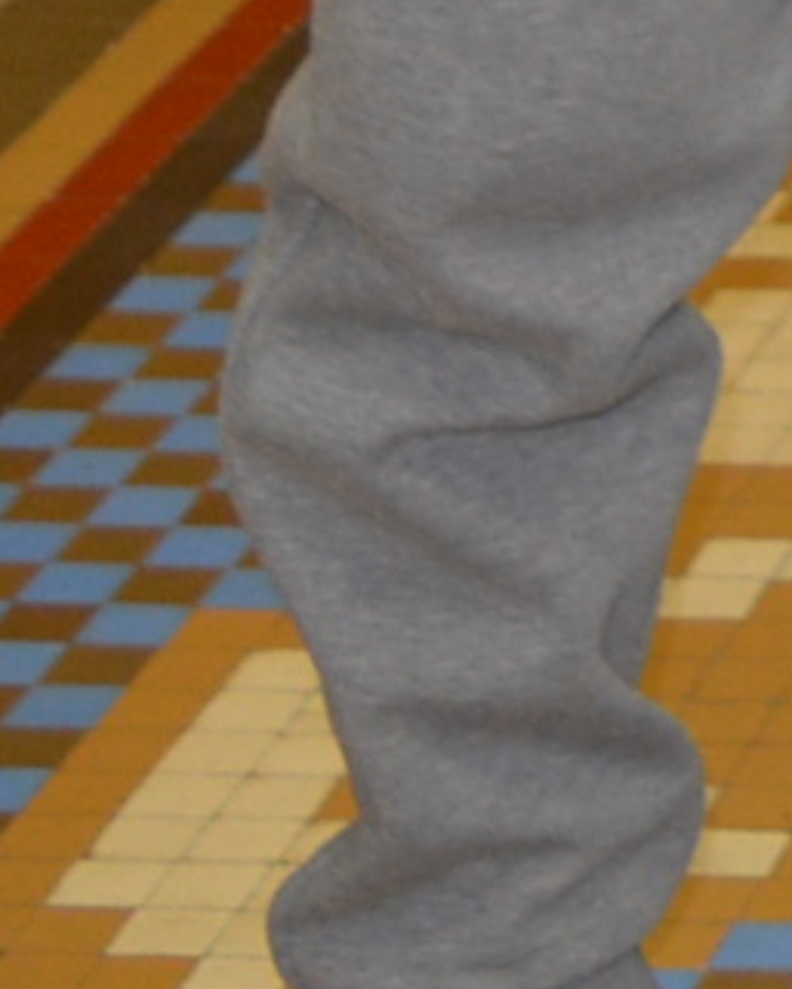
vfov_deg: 6.6
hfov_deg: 4.9
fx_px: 8065
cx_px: 3476
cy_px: -1611
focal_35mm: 275
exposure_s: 1/60
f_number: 3.8
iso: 400
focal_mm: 21
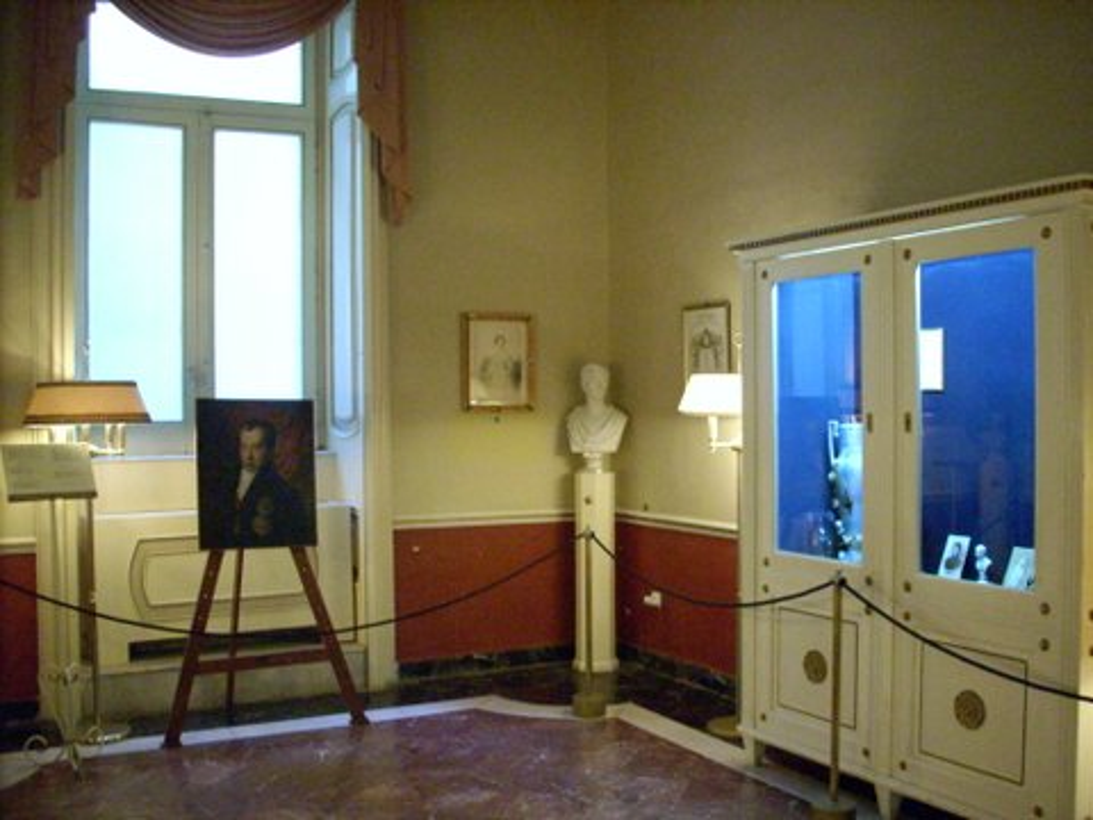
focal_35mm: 37
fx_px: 1168
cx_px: 546
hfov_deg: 50.1
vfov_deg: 38.7
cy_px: 410
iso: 800
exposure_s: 1/17.1
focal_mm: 6.2
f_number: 2.8
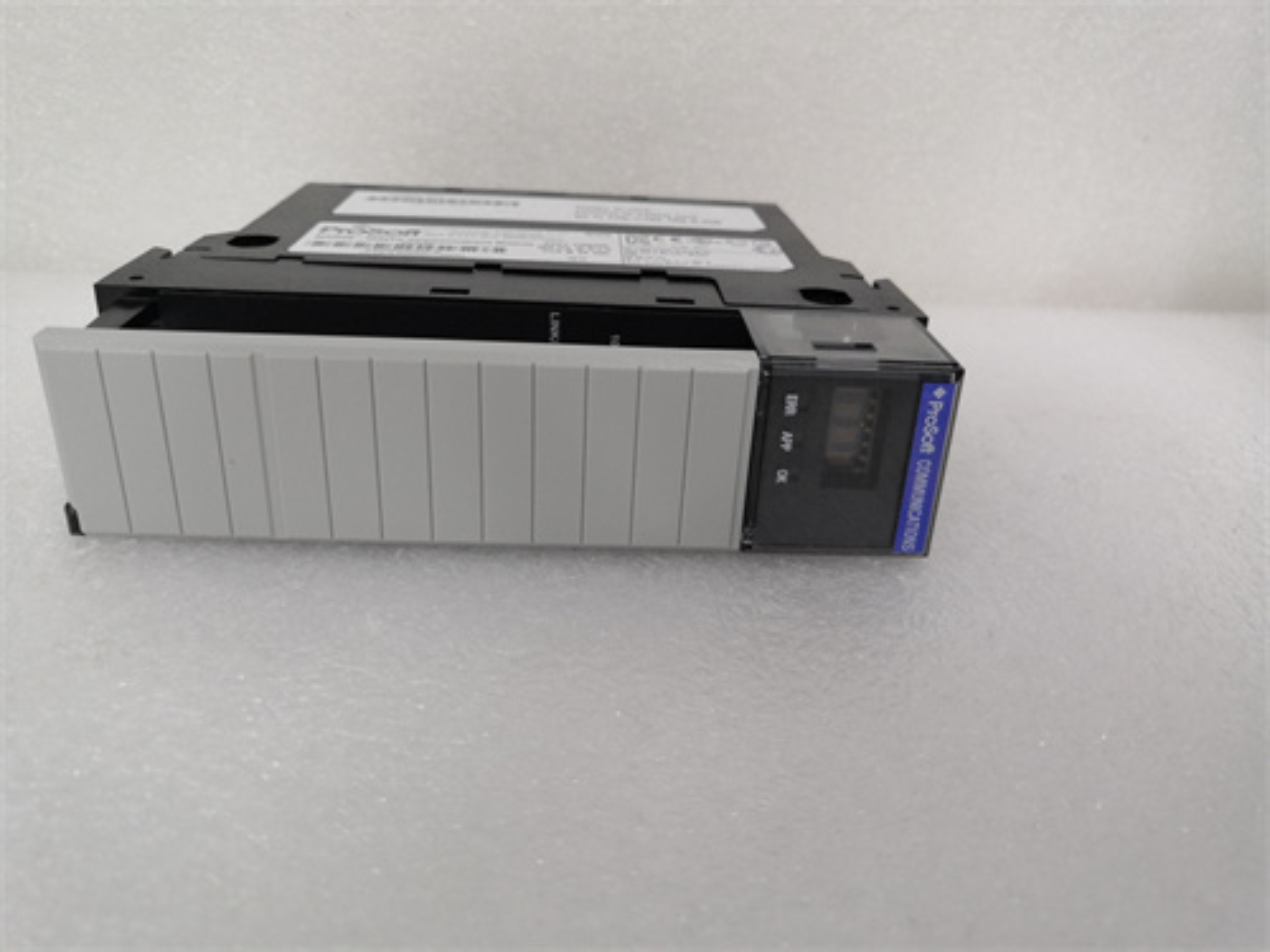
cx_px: 635
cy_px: 476
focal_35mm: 27
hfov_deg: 65.3
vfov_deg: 51.4
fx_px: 991
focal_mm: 3.95
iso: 200
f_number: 1.8
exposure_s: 1/50
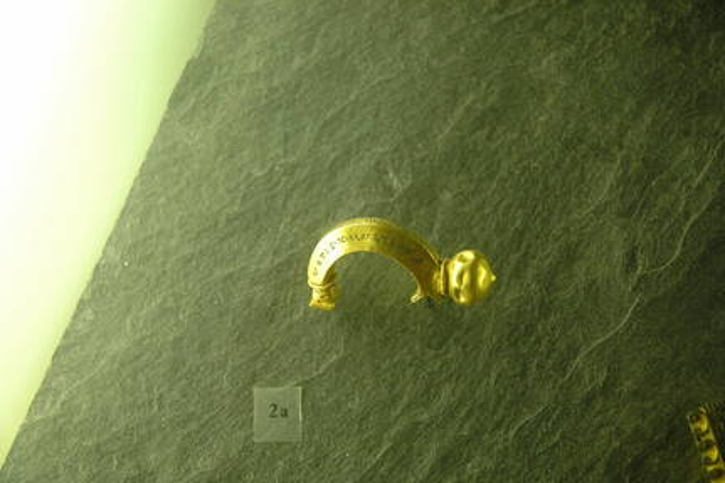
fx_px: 2154
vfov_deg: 12.8
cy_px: 244
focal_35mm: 107
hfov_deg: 19.1
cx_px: 368
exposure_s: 1/60
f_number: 4.5
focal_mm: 70
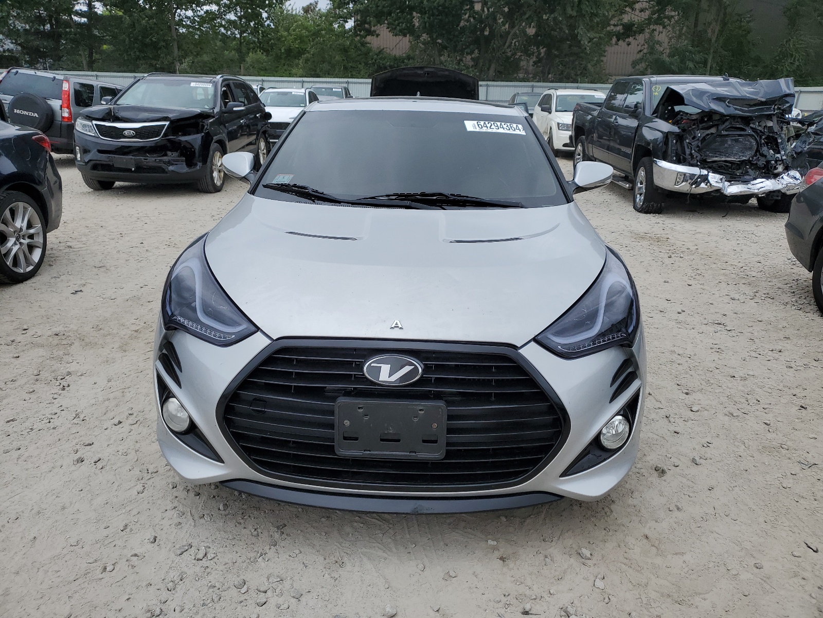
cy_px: 309
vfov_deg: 53.1
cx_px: 412
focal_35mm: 26
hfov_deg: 67.3
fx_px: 618
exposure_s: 1/2000
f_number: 1.5
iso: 50
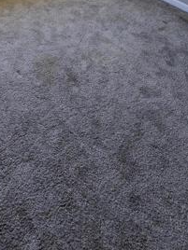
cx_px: 36
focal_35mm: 31
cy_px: -33
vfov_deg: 43.3
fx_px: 224
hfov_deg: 43.2
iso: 64
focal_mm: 2.2
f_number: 2.2
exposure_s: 1/60
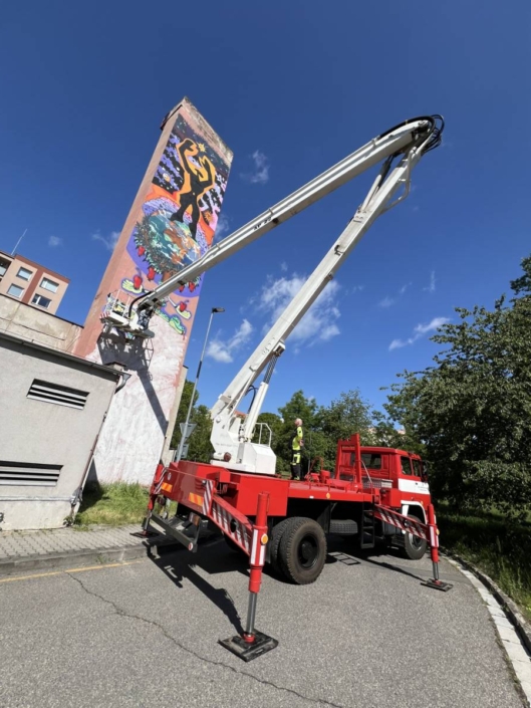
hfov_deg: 89.9
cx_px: 266
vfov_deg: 106.2
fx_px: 266
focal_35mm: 13
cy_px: 354
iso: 32
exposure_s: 1/2273
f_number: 1.8
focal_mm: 1.57
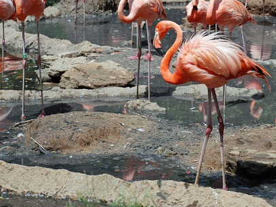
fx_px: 1300
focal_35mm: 163
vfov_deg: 9.1
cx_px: 184
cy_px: 57
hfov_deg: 12.1
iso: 100
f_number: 5.3
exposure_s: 1/400
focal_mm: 66
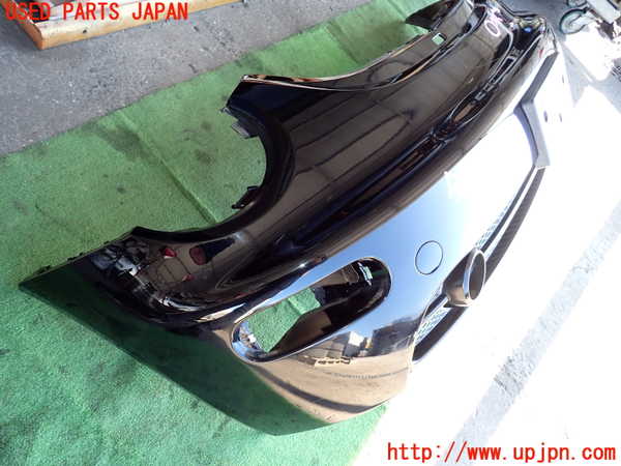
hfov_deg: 69.4
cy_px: 233
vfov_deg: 54.9
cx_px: 310
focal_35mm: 25
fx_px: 448
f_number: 2
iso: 200
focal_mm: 4.5
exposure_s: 1/100
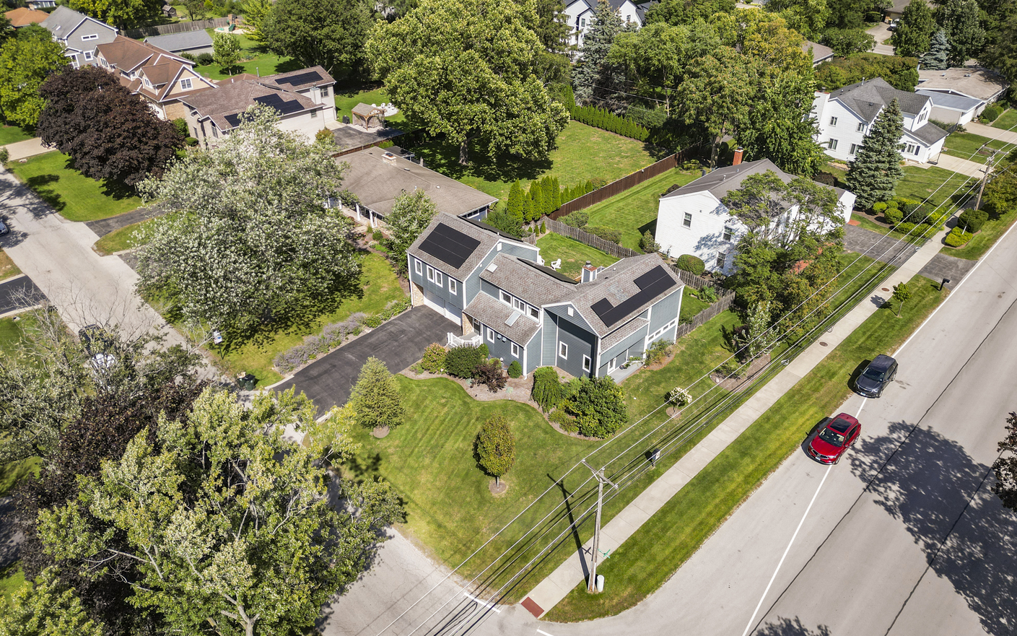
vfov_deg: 47.5
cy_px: 277
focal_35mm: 26
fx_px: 721
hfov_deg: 70.4
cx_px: 502
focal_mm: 6.72
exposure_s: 1/2000
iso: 100
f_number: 1.7
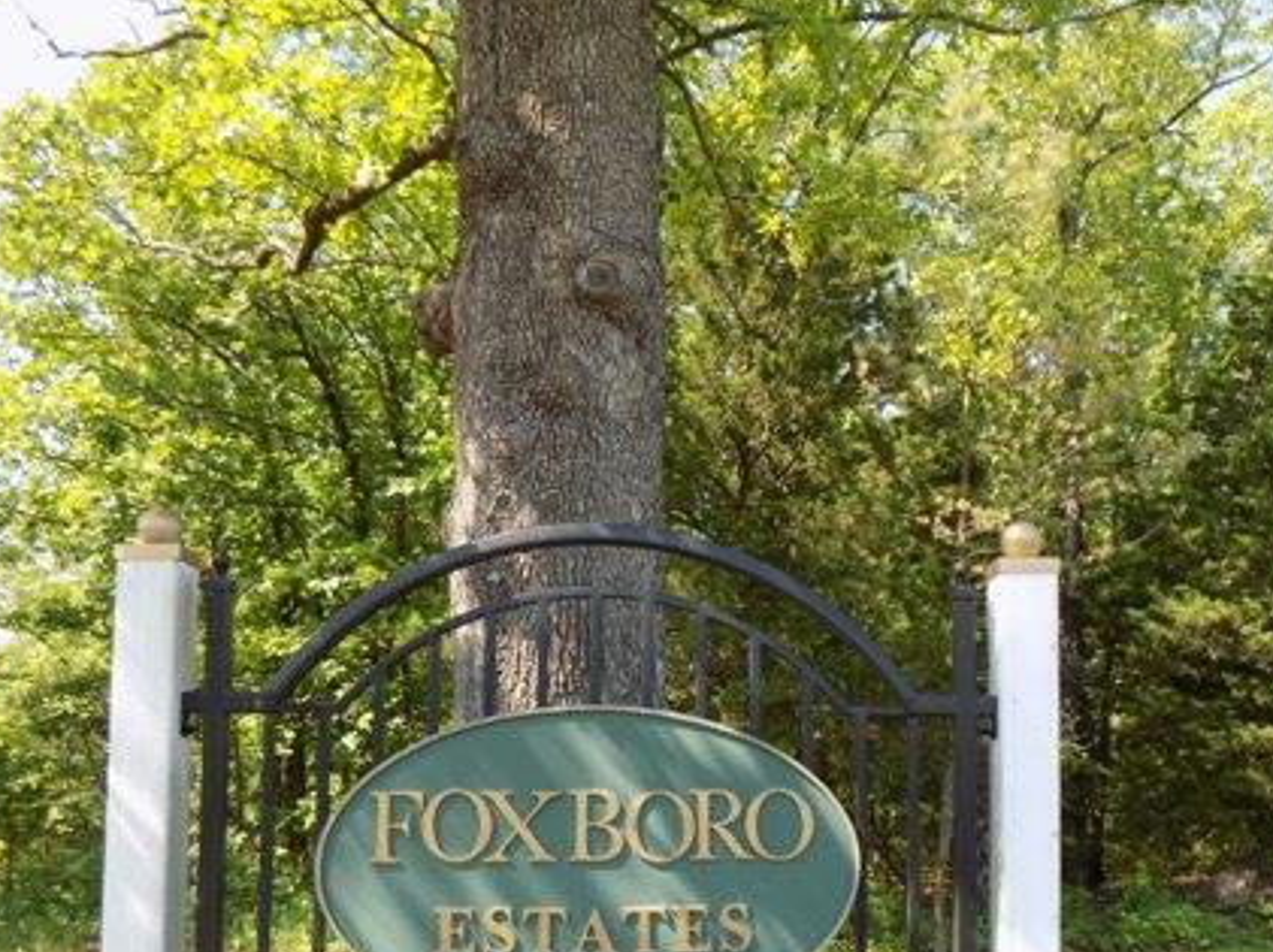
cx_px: 783
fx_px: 1286
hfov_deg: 52.2
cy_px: 692
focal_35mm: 35
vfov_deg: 39.7
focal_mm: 4
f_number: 3.1
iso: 80
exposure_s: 1/200
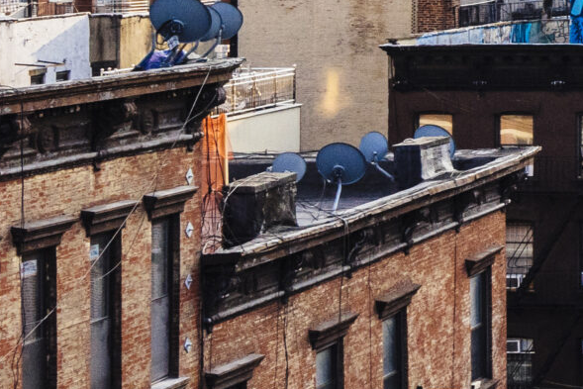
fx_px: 2462
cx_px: 1205
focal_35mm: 152
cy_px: -124
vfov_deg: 8.9
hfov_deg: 11.9
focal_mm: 35
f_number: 8
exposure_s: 1/800
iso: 800
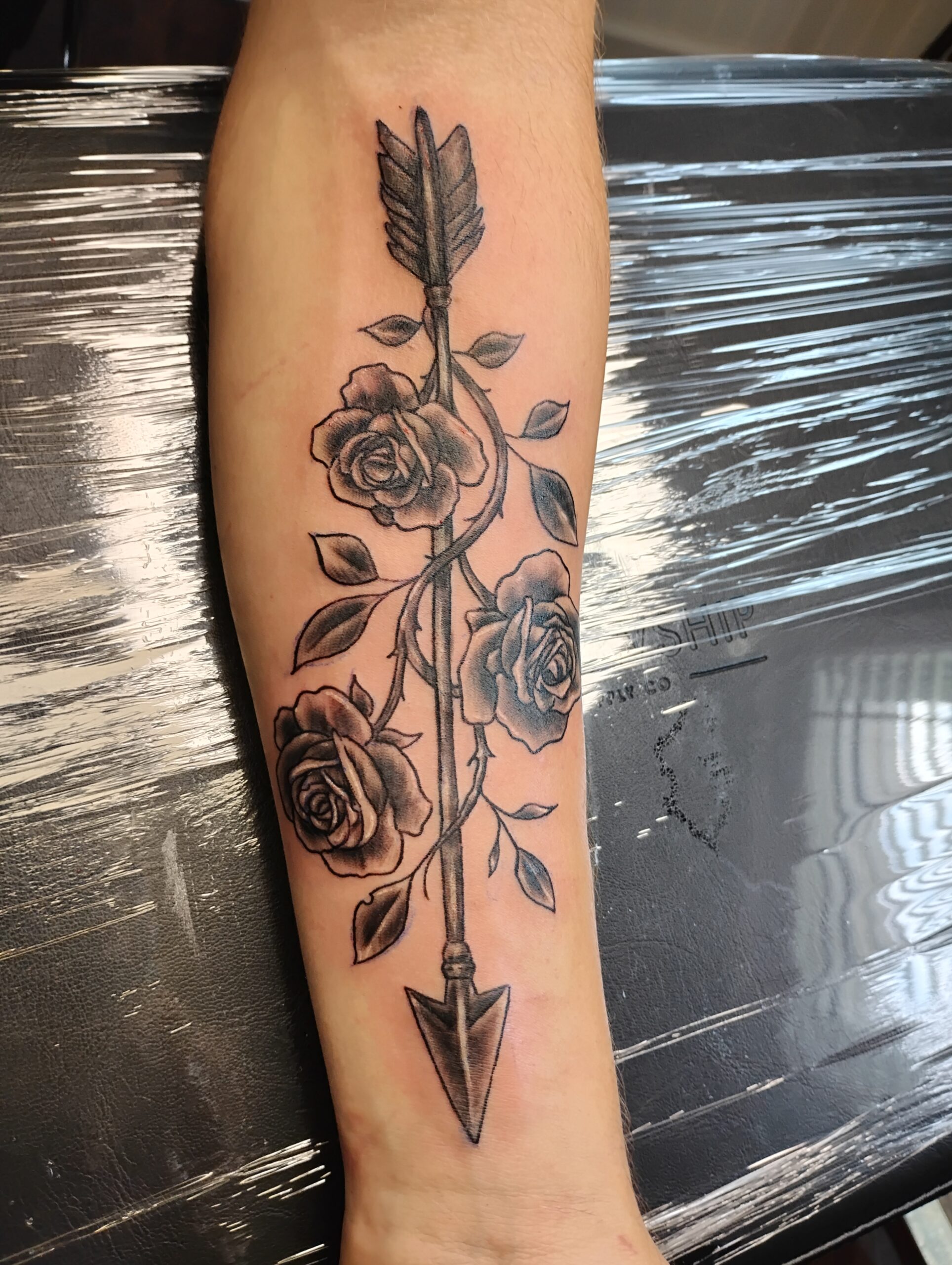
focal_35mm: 28
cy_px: 632
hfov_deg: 49.9
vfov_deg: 63.4
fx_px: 1024
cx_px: 476
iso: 334
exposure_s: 1/120
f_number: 1.8
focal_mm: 4.26
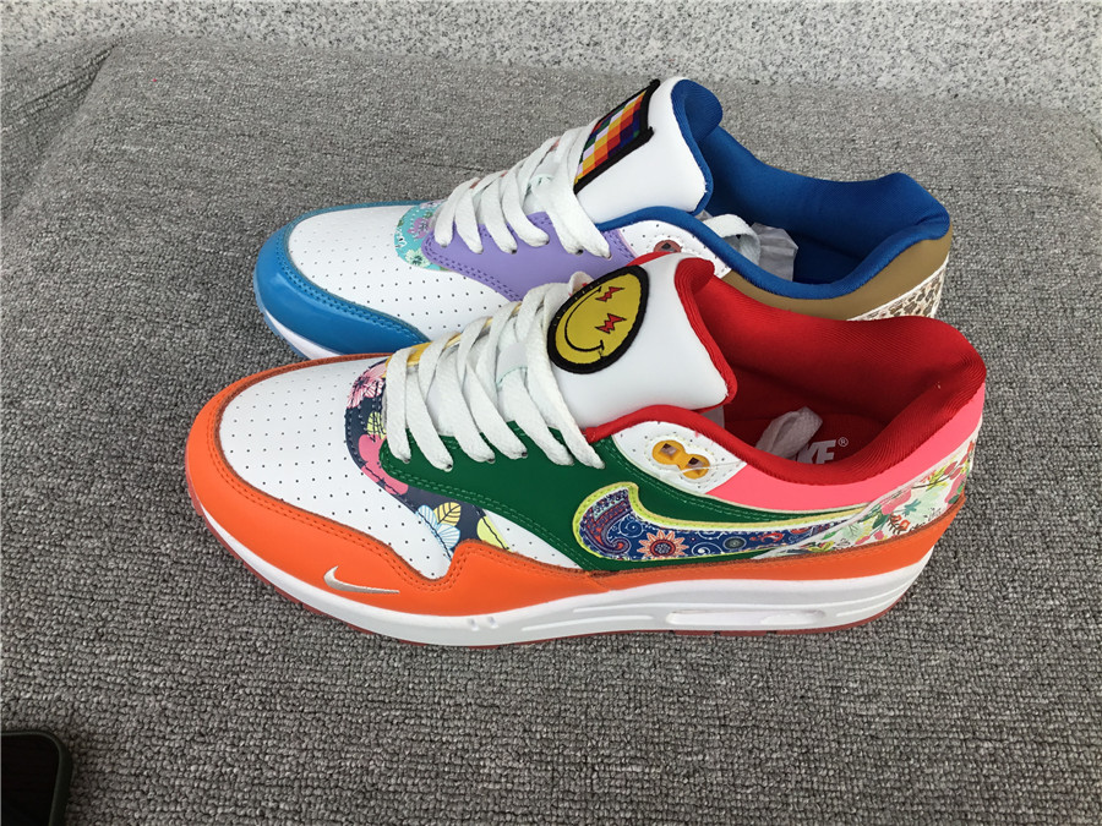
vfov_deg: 45.4
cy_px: 413
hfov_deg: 58.4
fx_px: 987
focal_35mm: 31
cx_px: 551
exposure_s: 1/154
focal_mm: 3.3
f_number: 2.4
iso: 25
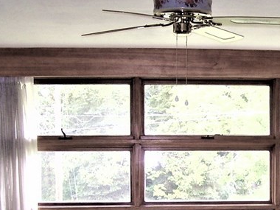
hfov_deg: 19.8
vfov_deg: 14.9
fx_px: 785
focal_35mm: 97
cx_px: 254
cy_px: 220
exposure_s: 1/60
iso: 100
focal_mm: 6
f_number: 2.7
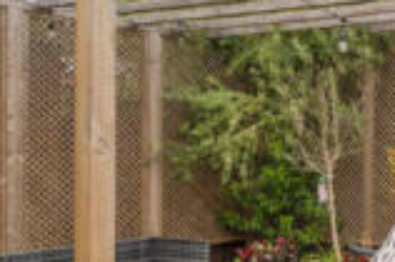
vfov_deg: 23.3
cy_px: 162
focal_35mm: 58
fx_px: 636
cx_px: 560
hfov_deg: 26.8
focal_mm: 14
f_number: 8
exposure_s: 1/80
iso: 200
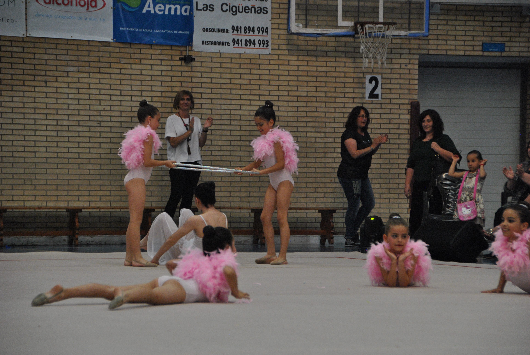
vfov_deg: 9.0
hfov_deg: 13.4
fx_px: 2255
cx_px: 265
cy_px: 178
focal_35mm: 153
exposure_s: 1/250
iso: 800
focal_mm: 102
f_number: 5.6
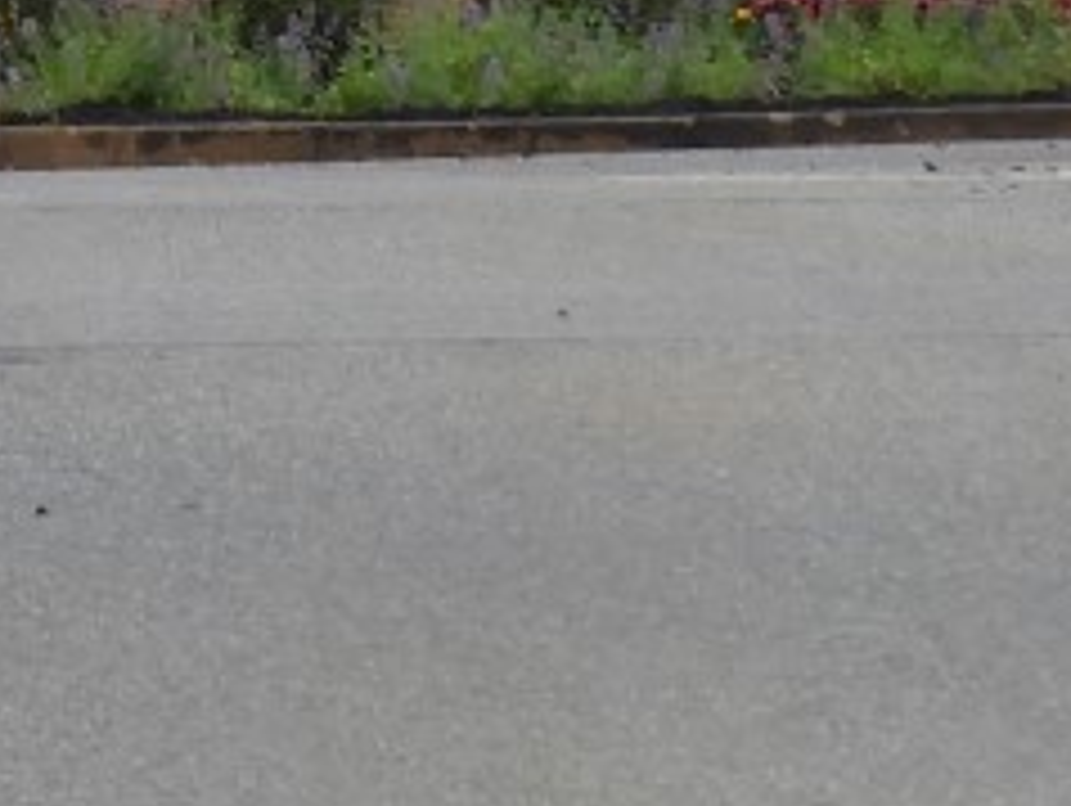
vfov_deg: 1.4
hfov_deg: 1.9
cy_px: -1180
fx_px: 31807
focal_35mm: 1027
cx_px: -706
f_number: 5.2
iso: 100
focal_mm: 30.5
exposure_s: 1/100
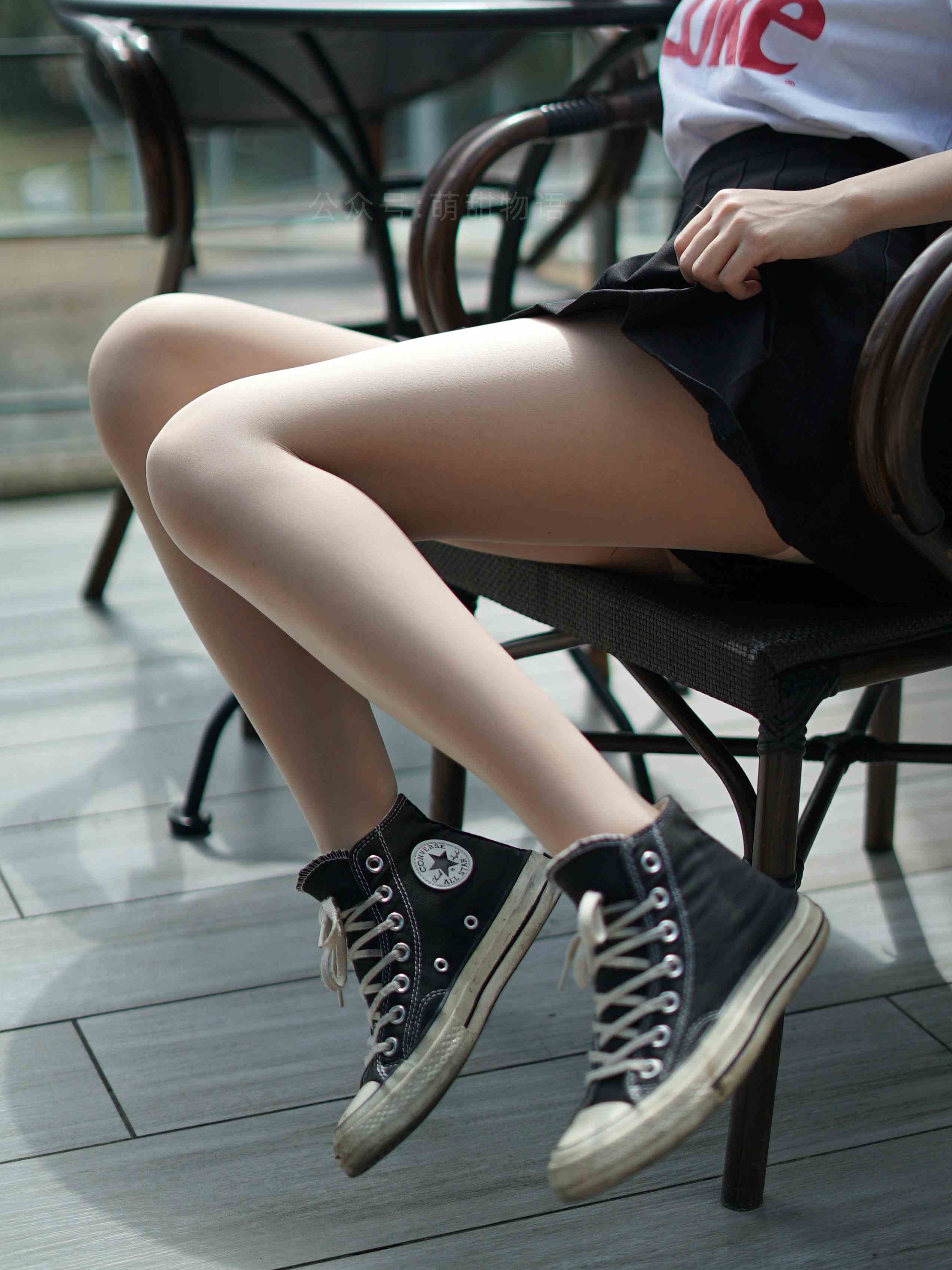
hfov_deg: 24.4
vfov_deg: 32.1
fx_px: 2200
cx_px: 512
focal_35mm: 60
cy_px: 499
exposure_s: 1/5000
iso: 200
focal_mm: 50
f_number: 1.8
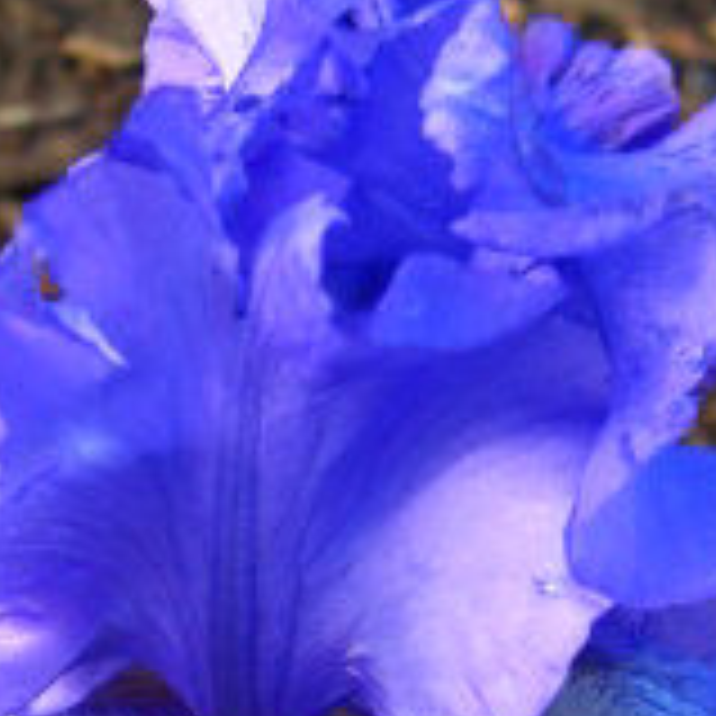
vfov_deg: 12.9
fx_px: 3159
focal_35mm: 135
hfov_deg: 12.9
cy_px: 563
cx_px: 419
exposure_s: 1/250
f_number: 2.8
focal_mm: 7.9
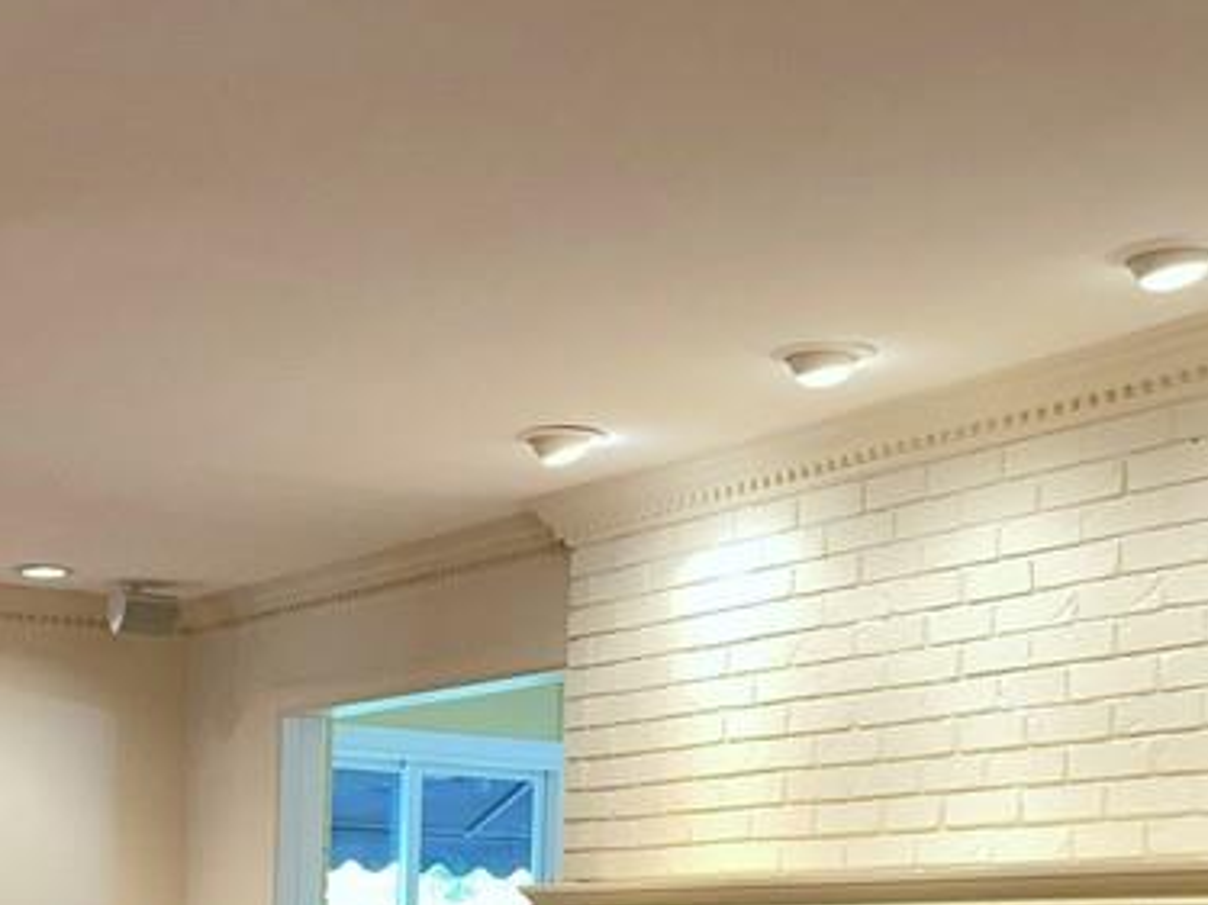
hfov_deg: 26.8
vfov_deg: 19.2
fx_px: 2477
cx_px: 203
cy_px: 1156
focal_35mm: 71
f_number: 1.6
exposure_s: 1/60
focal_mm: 4.2
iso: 125
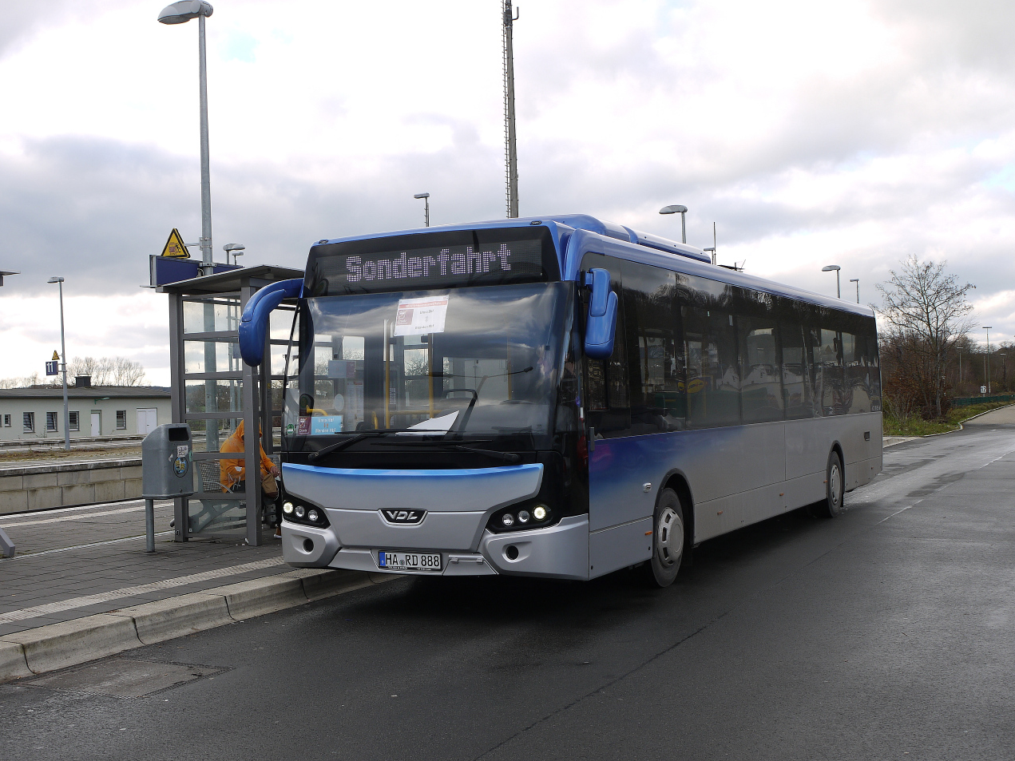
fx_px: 1319
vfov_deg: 32.2
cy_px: 378
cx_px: 505
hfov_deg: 42.1
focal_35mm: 45
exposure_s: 1/160
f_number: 5.6
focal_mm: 22
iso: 100
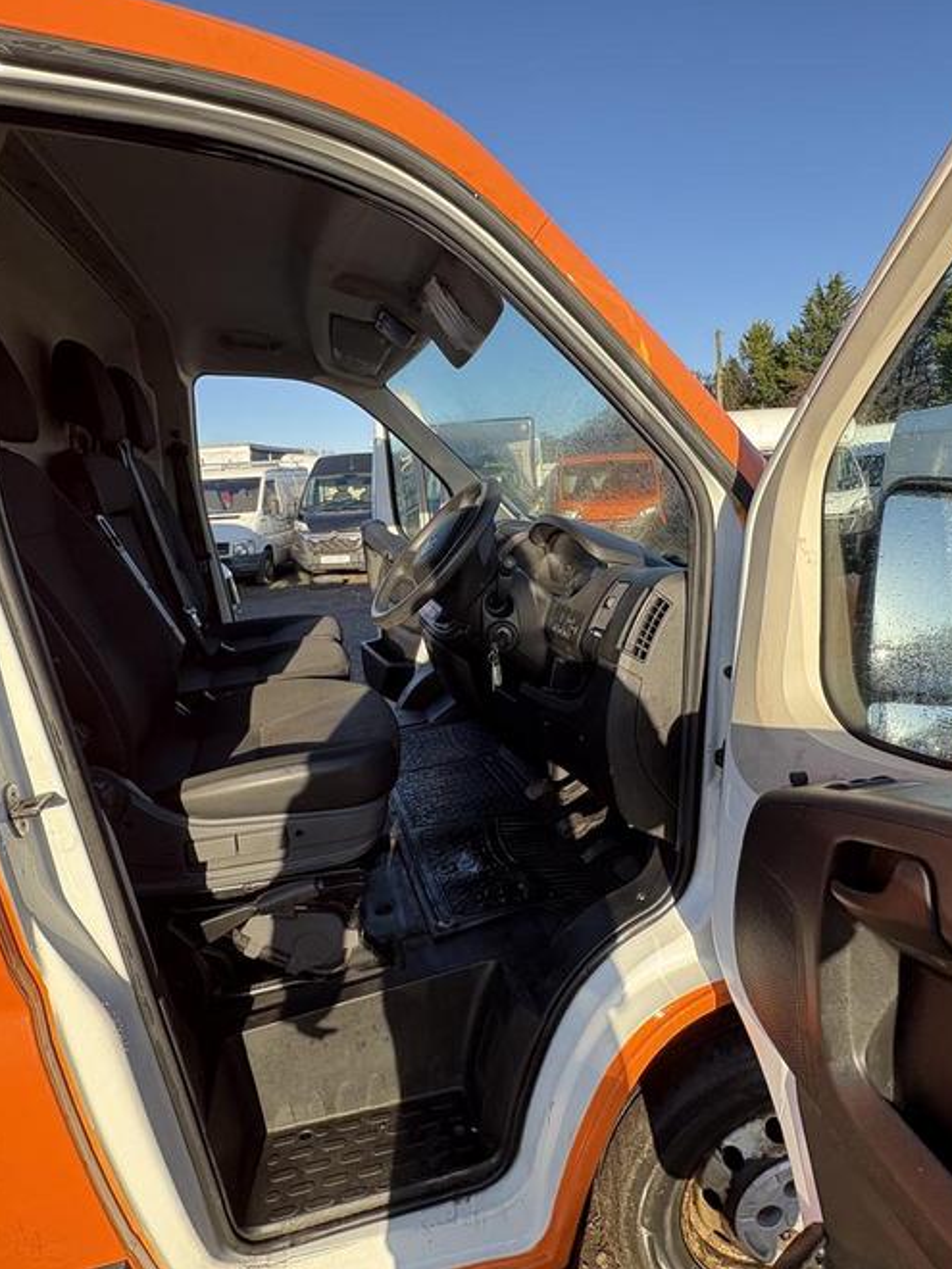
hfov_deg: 68.7
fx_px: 697
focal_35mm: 19
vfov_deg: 84.7
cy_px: 625
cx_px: 483
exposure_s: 1/258
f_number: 2.2
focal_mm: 2.22
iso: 40
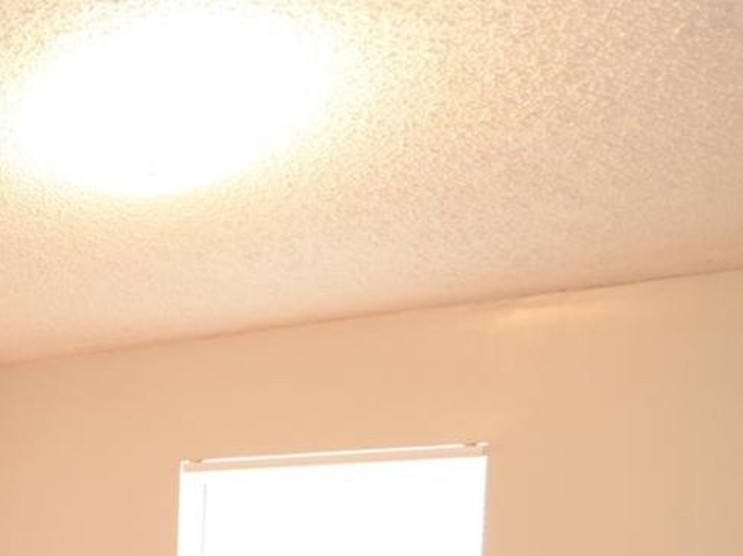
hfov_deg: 28.3
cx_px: -337
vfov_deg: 28.0
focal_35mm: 48
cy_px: 588
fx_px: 1030
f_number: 3.5
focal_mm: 10
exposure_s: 1/60
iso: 1100
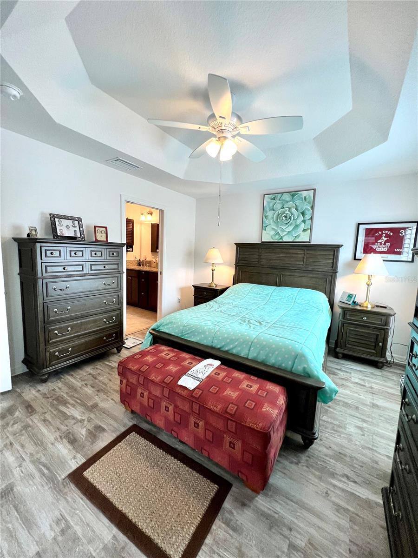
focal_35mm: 13
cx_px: 209
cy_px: 279
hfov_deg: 89.9
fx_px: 209
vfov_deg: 106.2
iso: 125
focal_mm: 1.57
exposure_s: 1/120
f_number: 1.8
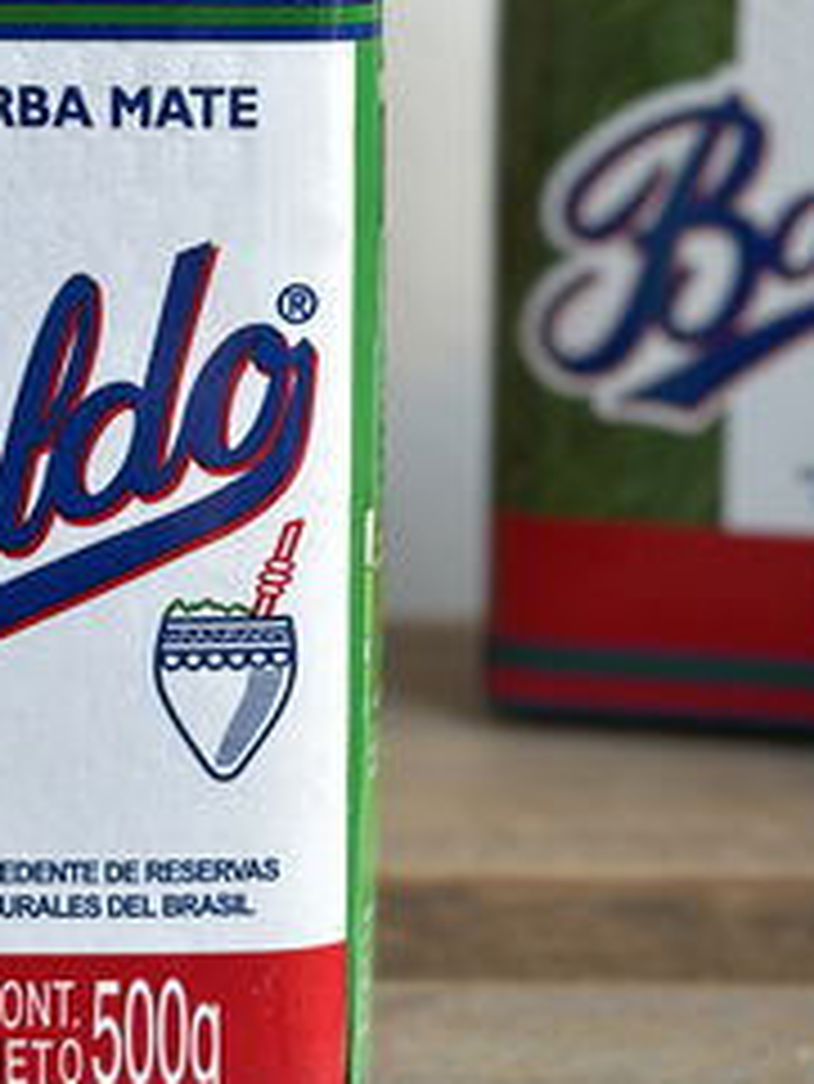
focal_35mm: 106
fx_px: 3321
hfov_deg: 14.0
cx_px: 301
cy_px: 322
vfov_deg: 18.5
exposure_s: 1/62
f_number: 1.78
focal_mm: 6.86
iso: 125
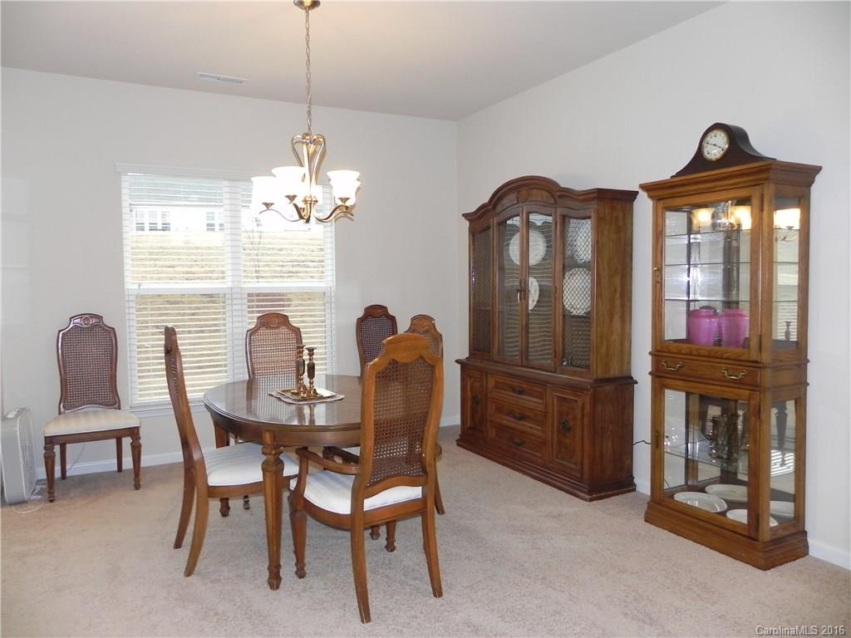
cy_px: 319
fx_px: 639
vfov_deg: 53.1
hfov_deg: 67.3
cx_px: 426
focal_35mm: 26
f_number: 2.8
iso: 183
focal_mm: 4.6
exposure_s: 1/30
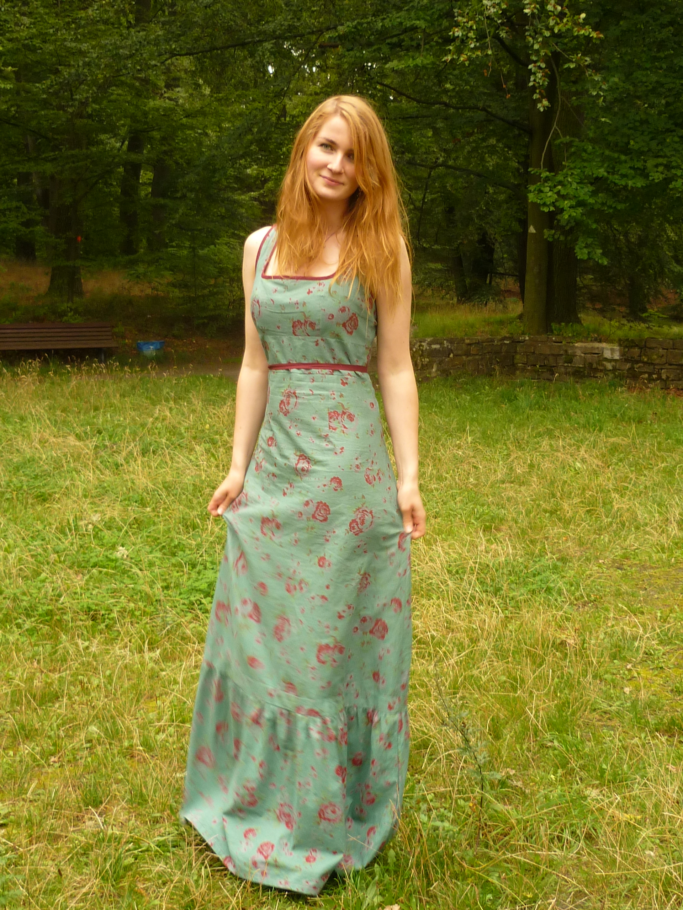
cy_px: 455
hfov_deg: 31.5
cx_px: 342
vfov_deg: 41.2
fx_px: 1210
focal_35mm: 46
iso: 160
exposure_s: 1/30
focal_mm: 5.9
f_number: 2.9
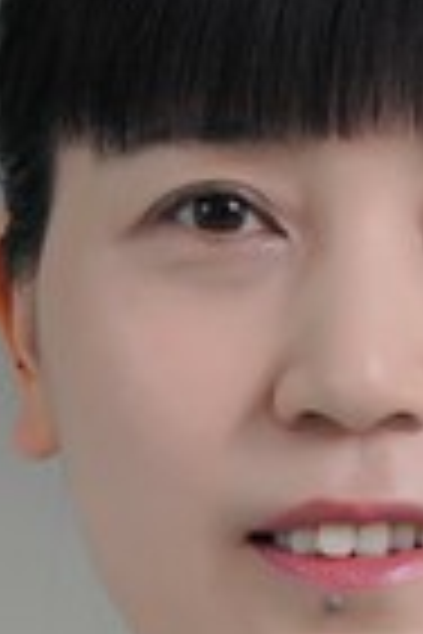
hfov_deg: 3.4
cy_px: 591
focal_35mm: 409
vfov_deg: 5.0
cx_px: 351
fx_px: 7201
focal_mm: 85
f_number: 5.6
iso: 160
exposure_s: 1/125
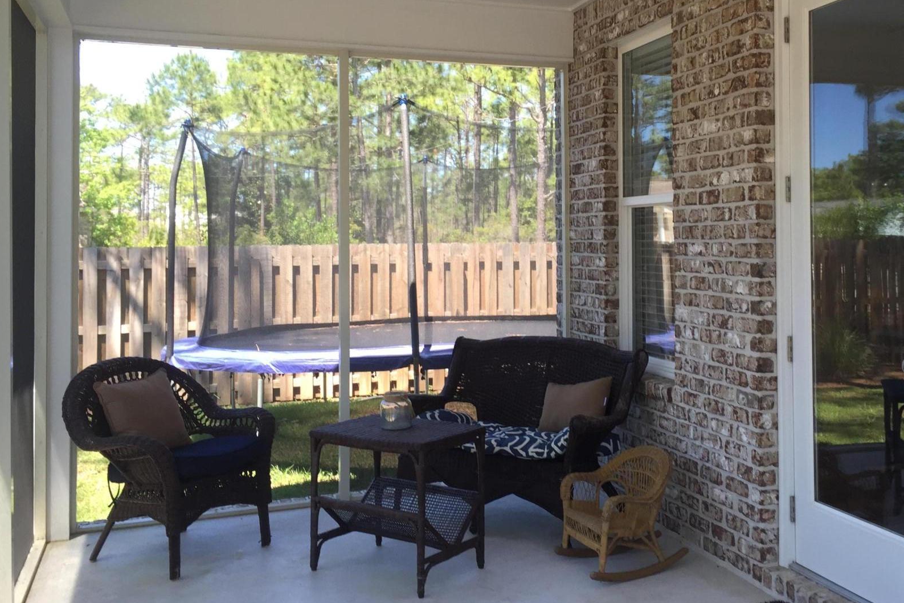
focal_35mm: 38
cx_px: 553
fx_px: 954
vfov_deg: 34.9
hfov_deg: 50.3
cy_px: 234
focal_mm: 4.15
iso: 40
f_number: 2.2
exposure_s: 1/120
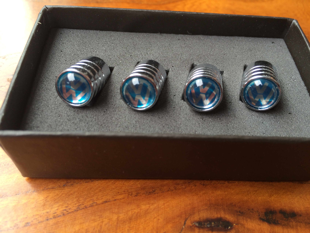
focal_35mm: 29
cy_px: 116
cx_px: 155
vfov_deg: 48.2
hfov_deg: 61.7
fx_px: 260
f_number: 2.2
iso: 32
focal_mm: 4.15
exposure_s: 1/150
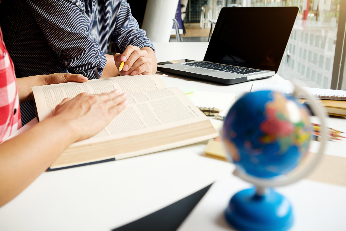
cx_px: 173
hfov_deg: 54.4
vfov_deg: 37.9
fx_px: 336
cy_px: 116
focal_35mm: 35
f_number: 5
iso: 640
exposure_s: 1/125
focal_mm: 23.3
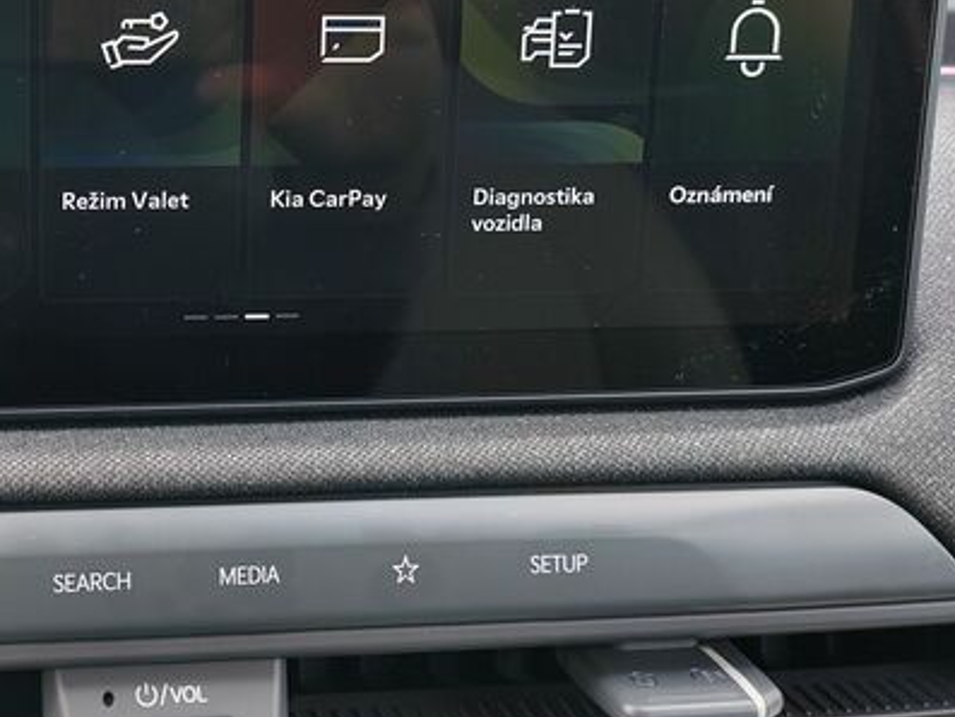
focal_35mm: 50
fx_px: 1380
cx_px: 113
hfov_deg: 36.1
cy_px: 183
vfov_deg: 28.7
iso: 125
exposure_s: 1/100
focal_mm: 5.52
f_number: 1.9
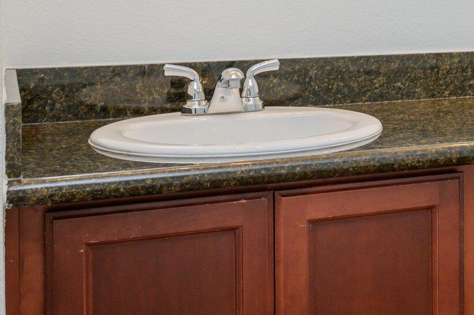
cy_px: -35
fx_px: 921
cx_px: 527
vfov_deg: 18.7
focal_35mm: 70
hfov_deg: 26.5
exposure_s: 1/60
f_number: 9
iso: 320
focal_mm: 28
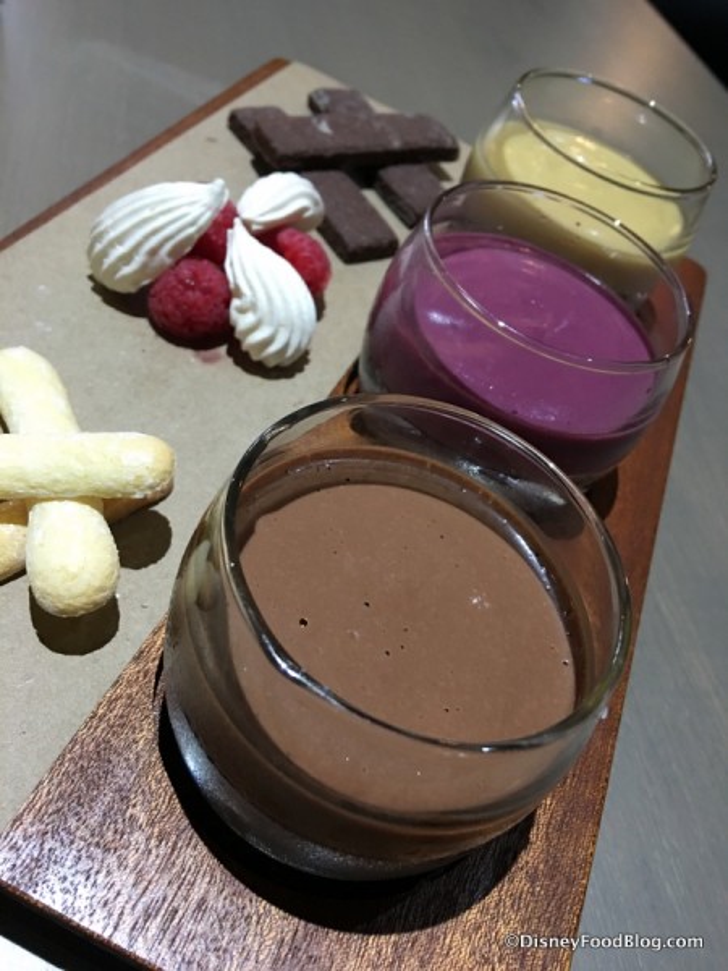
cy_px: 486
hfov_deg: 48.2
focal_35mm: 29
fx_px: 813
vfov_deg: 61.7
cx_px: 364
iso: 64
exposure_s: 1/15
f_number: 2.2
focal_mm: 4.15
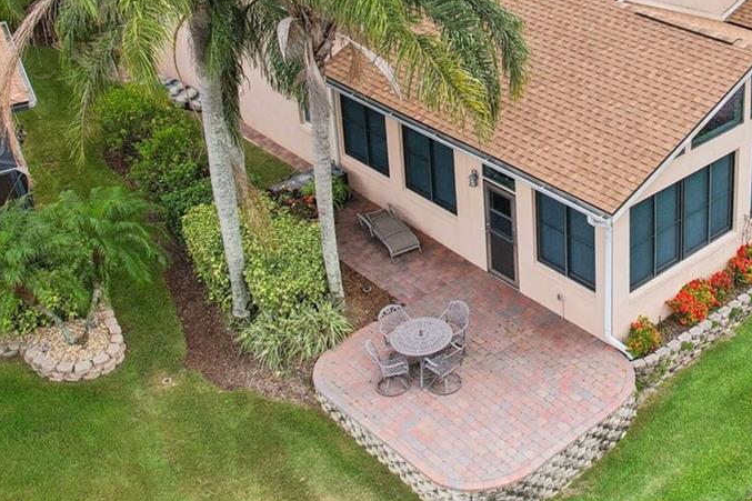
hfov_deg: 36.9
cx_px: 602
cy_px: -17
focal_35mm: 52
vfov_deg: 24.6
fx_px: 1086
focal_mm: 8.4
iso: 110
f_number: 2.8
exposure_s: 1/1250
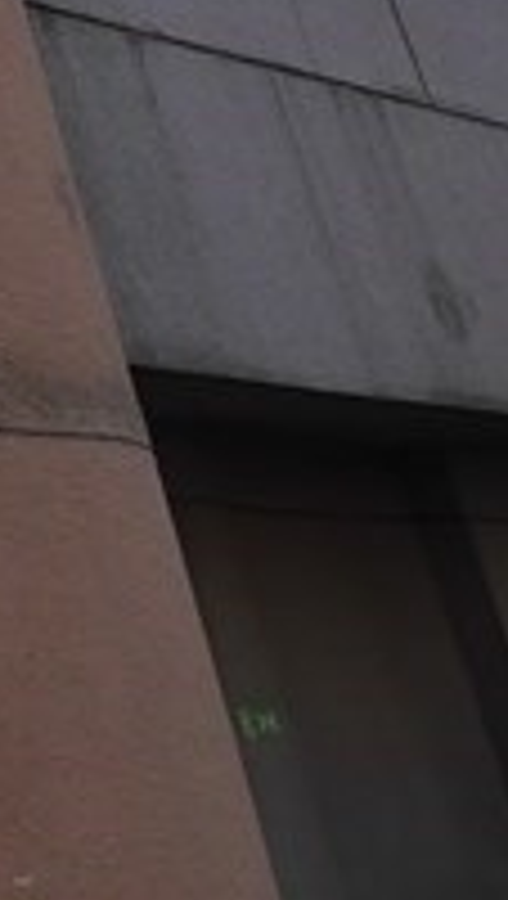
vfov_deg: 20.9
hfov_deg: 11.0
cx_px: -958
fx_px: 1862
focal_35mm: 78
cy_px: -608
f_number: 4
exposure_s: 1/320
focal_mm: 7
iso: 160
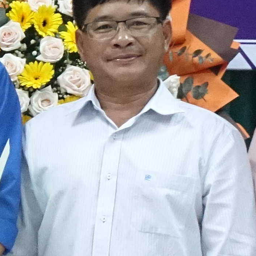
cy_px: 171
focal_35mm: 166
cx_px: -364
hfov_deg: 9.4
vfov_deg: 10.5
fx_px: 1389
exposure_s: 1/30
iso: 2500
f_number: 6.3
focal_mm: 8.99
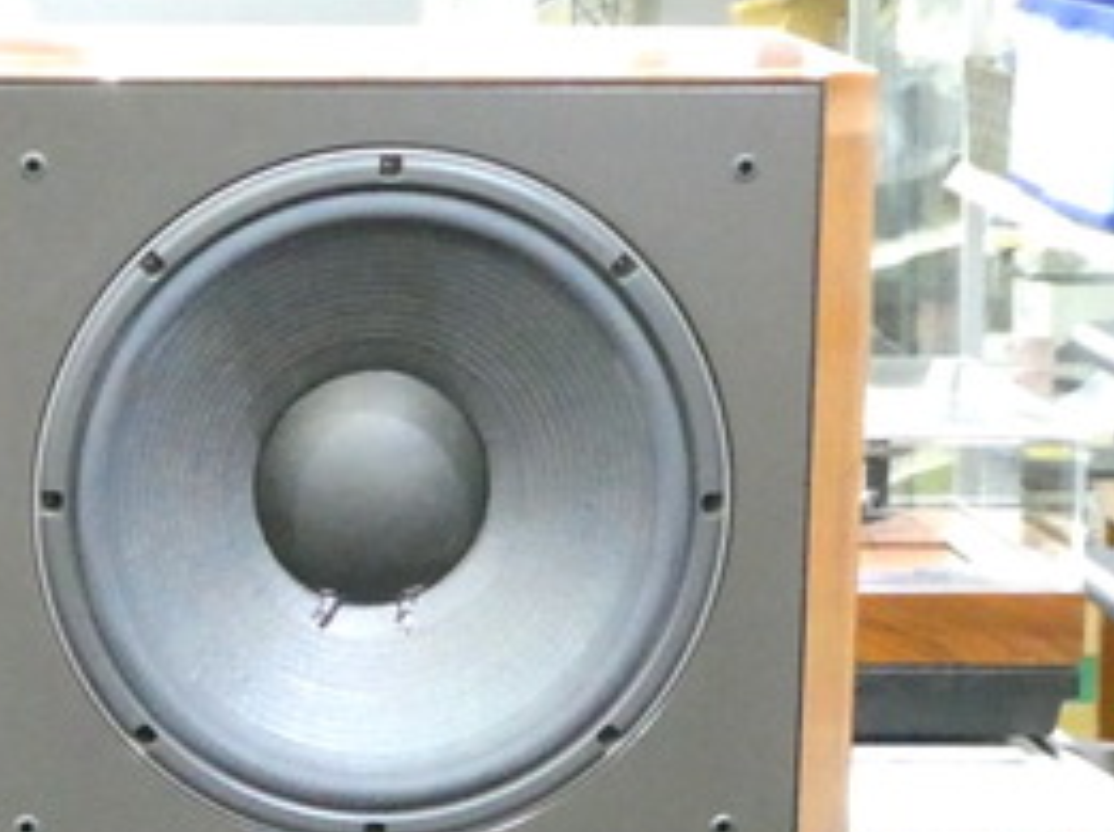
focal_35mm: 210
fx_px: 6749
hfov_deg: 9.3
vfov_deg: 6.9
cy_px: 1374
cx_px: -248
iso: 1600
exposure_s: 1/15
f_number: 4.2
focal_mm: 10.3
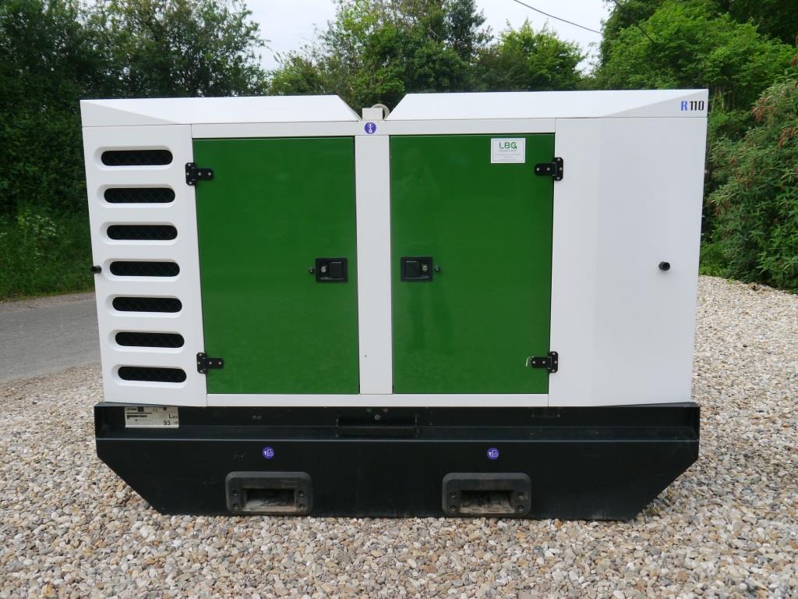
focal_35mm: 30
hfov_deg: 60.0
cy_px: 300
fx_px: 692
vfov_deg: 46.8
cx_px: 399
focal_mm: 15
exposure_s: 1/250
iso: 160
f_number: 5.6
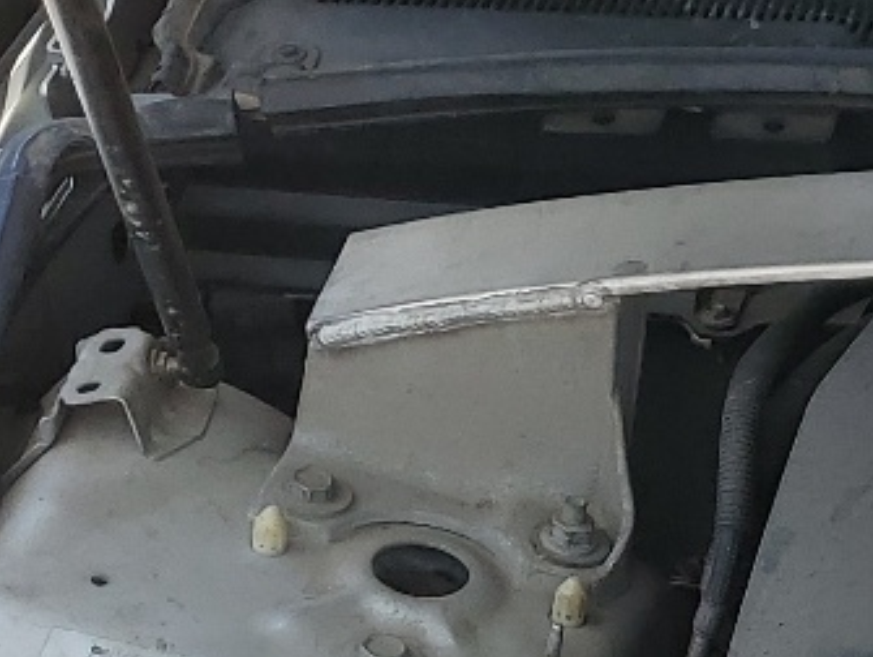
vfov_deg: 11.7
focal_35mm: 124
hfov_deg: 14.3
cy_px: 811
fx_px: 3131
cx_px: 1480
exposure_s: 1/1667
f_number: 1.5
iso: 50
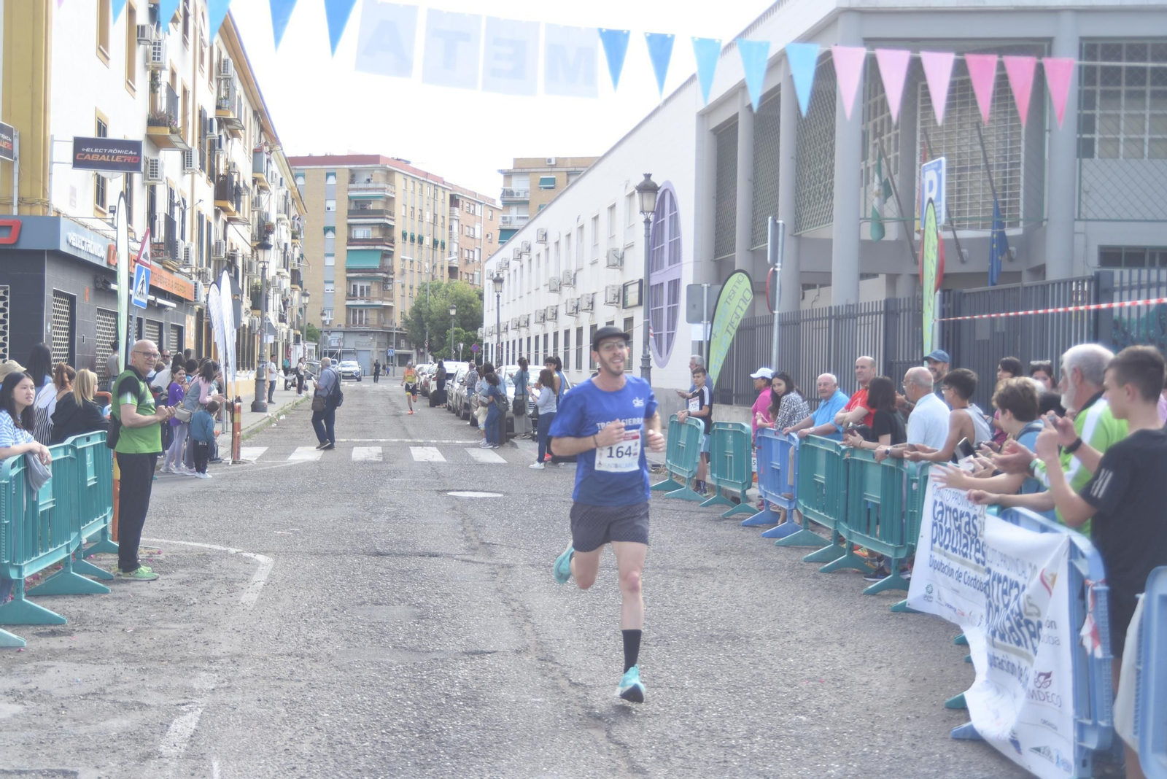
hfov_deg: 41.1
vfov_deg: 28.1
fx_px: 1556
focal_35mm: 48
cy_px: 390
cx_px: 584
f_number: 6.3
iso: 125
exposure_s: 1/200
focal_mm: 48
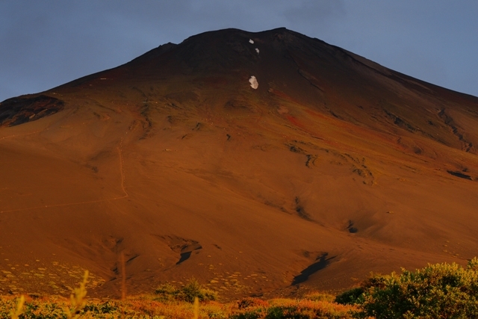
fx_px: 1594
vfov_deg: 11.4
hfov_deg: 17.1
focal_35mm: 120
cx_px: 239
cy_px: 160
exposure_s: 1/10
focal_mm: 80
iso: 100
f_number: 10
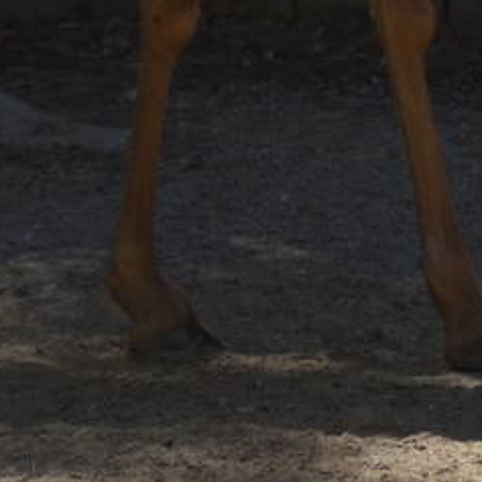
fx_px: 20322
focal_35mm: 1290
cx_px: -92
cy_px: 2
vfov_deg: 1.4
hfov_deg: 1.4
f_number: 5
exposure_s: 1/1600
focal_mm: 150
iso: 400
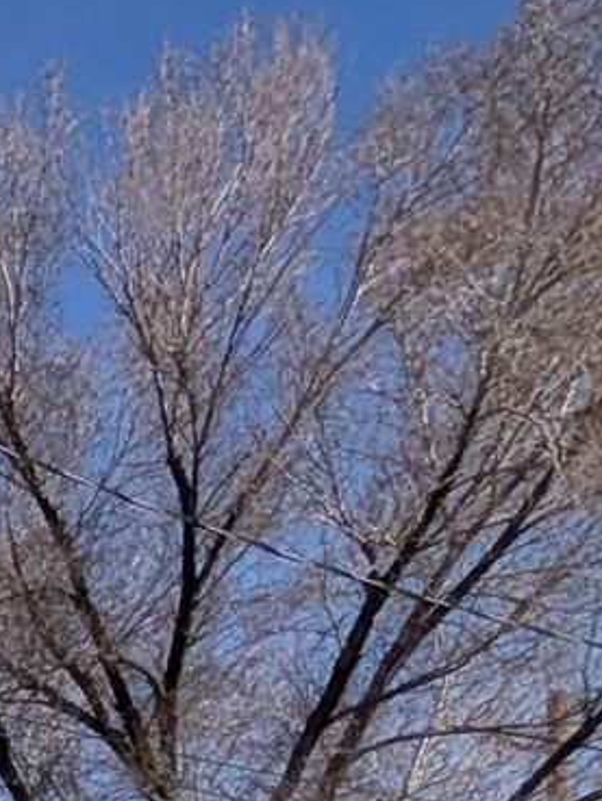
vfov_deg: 19.4
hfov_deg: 11.2
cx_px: -1234
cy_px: 1448
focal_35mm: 75
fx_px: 1738
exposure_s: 1/7299
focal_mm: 2.02
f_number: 1.7
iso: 56
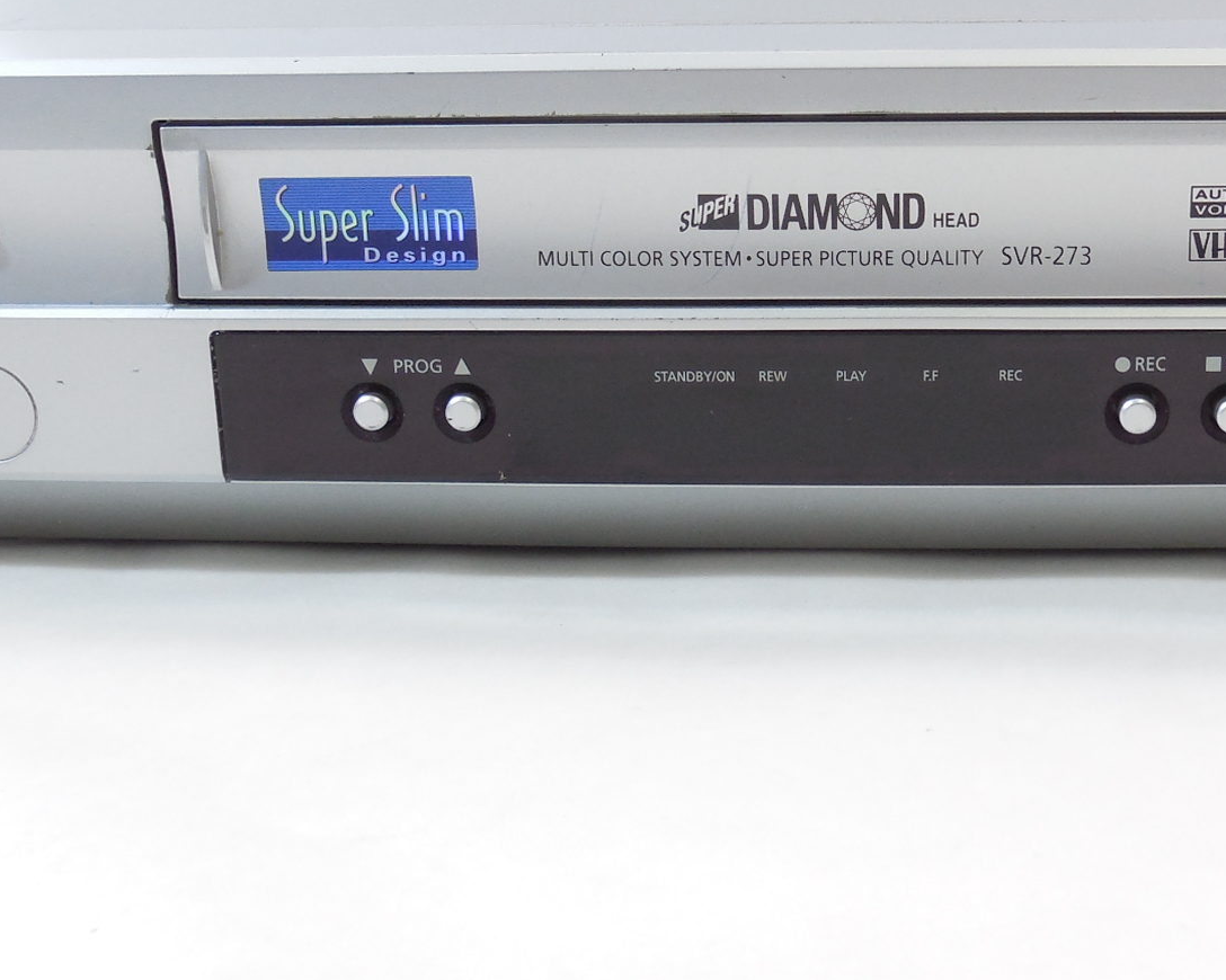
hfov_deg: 35.0
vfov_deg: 28.3
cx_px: 827
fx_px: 1923
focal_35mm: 53
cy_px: 277
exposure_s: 1/30
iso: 180
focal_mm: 4.6
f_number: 3.5
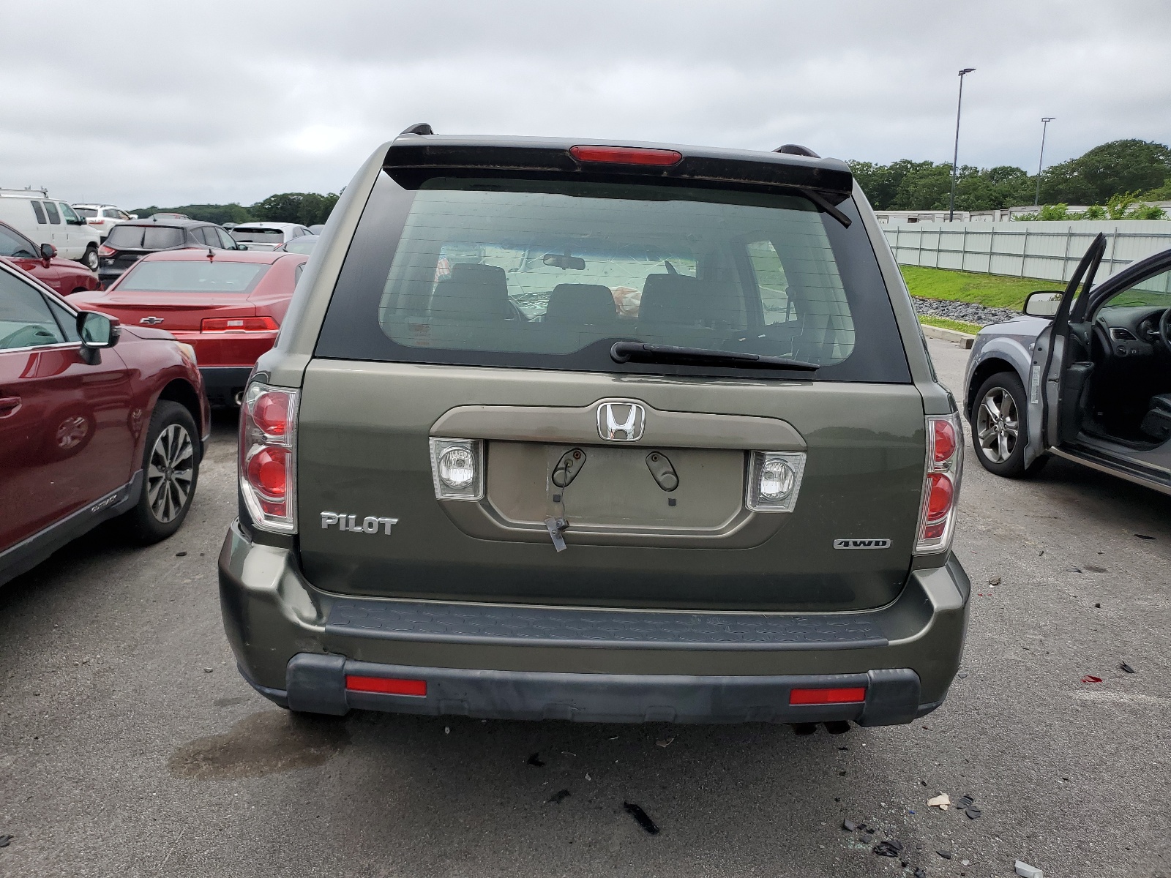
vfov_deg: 53.1
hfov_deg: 67.3
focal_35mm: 26
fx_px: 880
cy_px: 439
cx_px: 586
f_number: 1.5
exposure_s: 1/2500
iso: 50
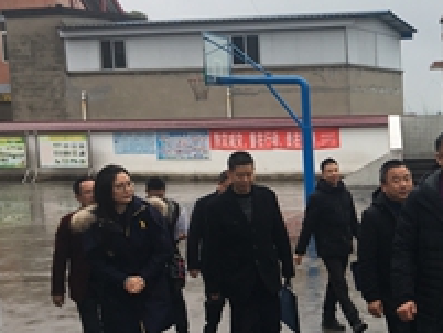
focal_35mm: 72
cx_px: 483
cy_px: 224
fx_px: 922
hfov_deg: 25.2
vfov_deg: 20.4
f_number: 2.2
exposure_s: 1/569
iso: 25
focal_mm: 4.15
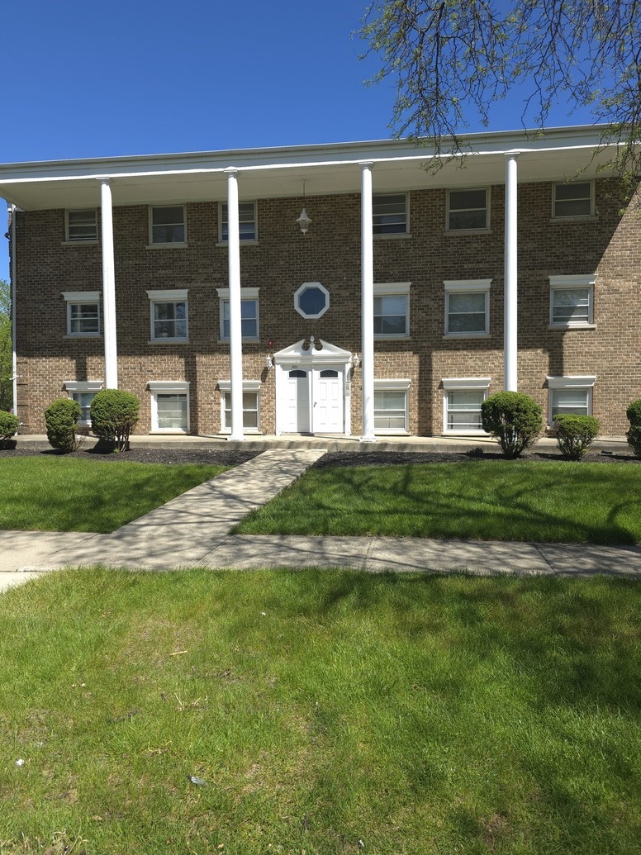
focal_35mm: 24
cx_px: 327
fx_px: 593
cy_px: 413
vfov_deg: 71.6
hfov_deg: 56.8
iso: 12
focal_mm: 6.3
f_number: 1.7
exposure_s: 1/335
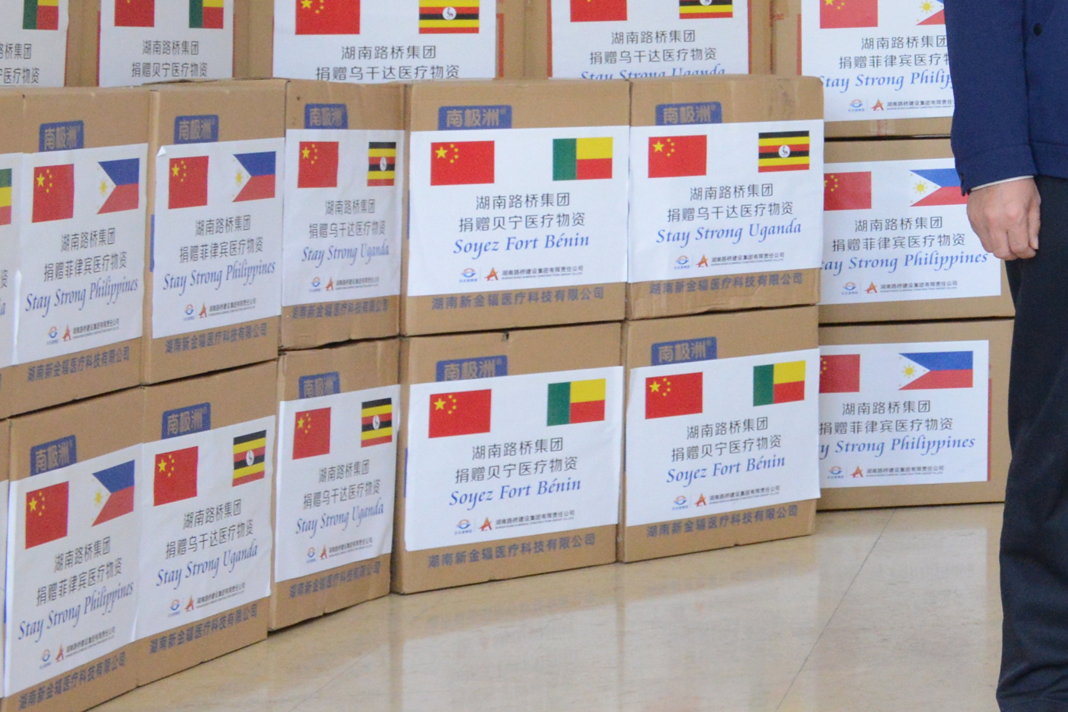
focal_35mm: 102
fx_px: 3026
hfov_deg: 16.9
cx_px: 1858
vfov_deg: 12.9
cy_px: -260
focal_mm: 29
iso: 2500
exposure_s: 1/80
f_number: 7.1
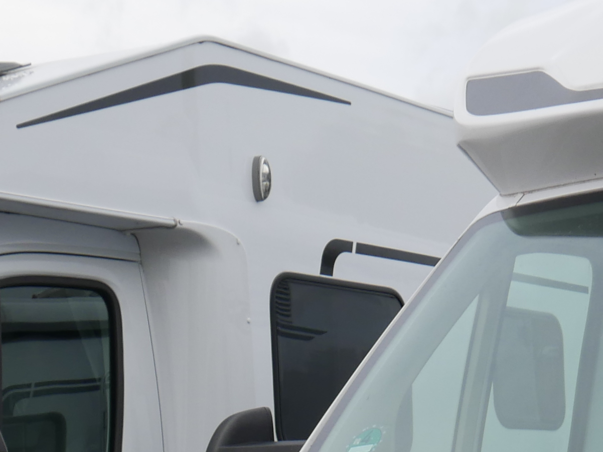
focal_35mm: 107
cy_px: 675
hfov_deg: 17.7
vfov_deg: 13.1
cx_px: 684
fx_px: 1864
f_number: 6.3
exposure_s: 1/320
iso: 200
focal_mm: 14
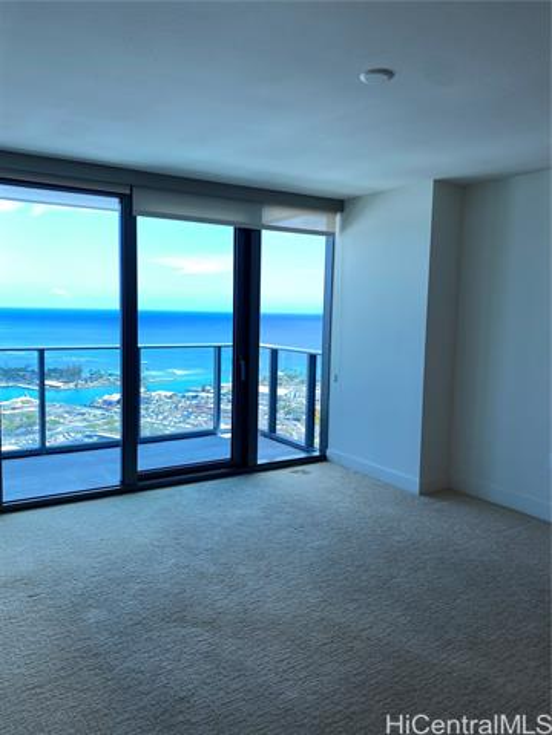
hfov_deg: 53.1
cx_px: 276
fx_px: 553
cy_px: 368
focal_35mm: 26
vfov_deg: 67.3
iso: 40
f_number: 1.8
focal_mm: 4.25
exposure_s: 1/120
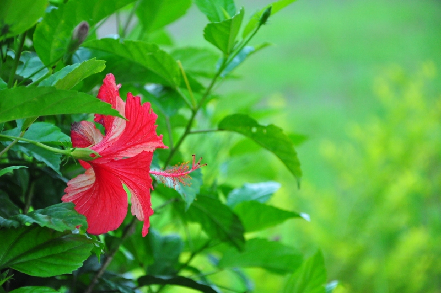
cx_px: 220
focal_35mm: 158
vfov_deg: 8.7
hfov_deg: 13.1
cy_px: 146
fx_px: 1927
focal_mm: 105
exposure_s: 1/60
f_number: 5.6
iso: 640
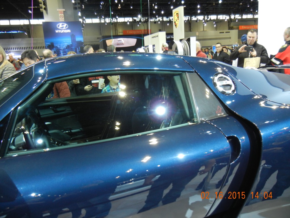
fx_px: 251
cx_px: 145
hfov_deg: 60.0
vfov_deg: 46.8
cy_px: 109
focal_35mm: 30
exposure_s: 1/40.1
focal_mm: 5.4
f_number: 3.5
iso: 400
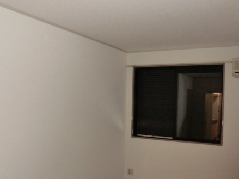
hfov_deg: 52.5
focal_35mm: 35
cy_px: 112
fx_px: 242
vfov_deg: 40.4
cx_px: 136
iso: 400
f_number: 3.2
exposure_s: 1/15
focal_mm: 4.3
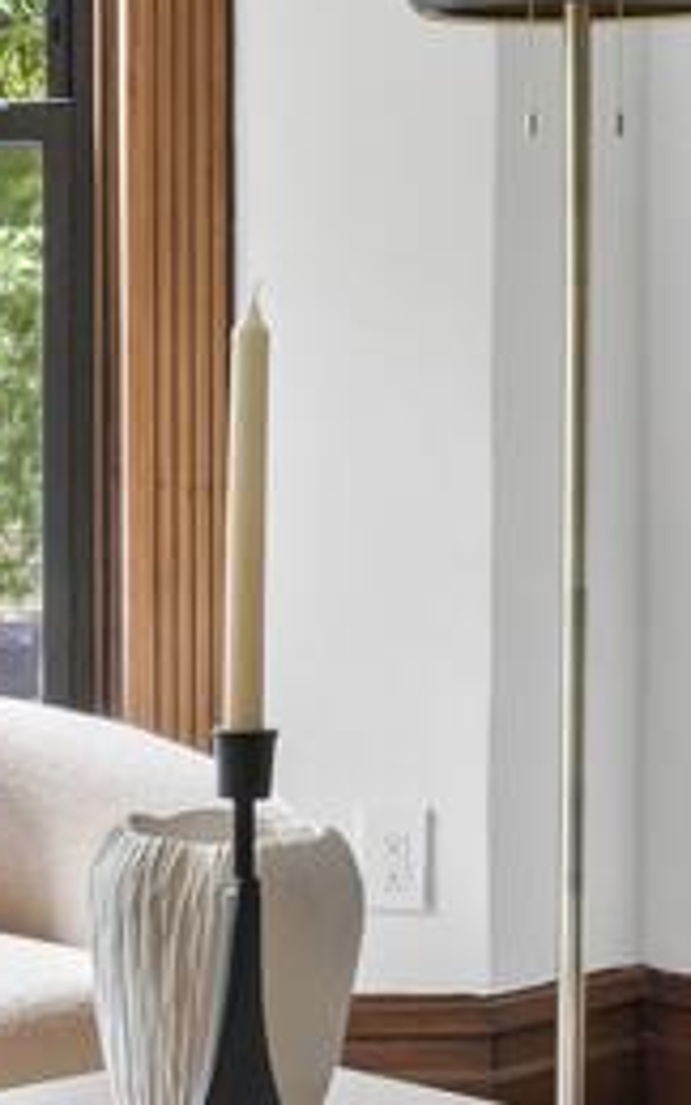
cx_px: 339
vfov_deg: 18.2
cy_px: 371
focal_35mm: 114
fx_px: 3433
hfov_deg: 11.5
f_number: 11
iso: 400
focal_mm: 19.5
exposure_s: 1.3
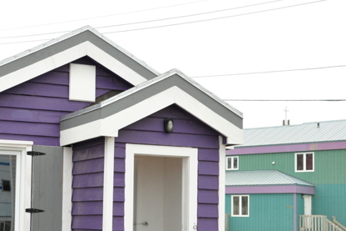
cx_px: 77
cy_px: 165
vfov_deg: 16.6
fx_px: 786
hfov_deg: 24.5
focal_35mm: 82
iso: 1000
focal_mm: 35
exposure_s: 1/400
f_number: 10
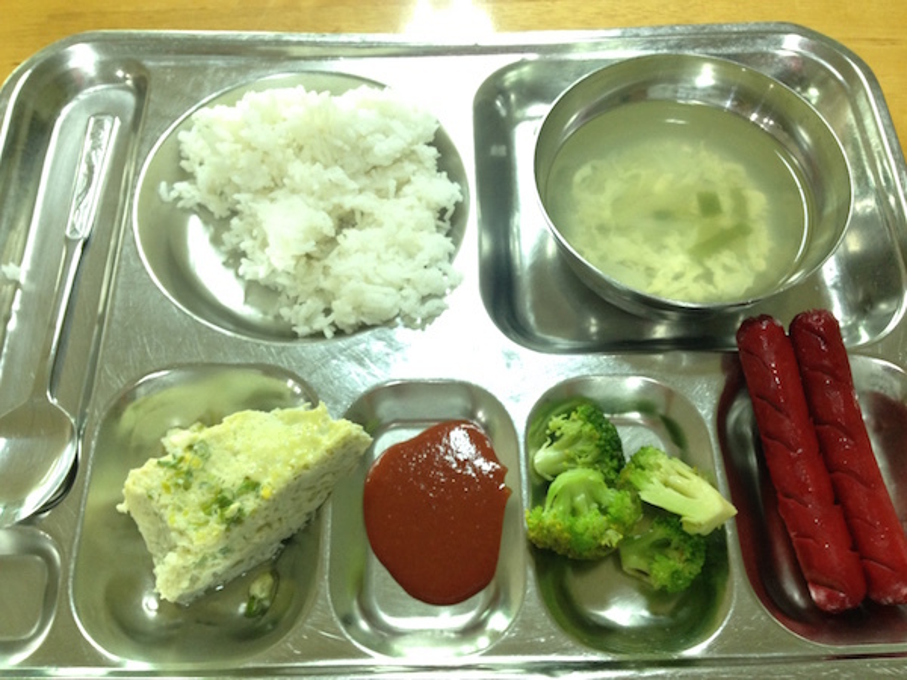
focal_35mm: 33
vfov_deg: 42.9
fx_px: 865
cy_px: 340
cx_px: 454
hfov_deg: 55.4
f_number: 2.4
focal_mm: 4.12
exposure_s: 1/20
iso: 160
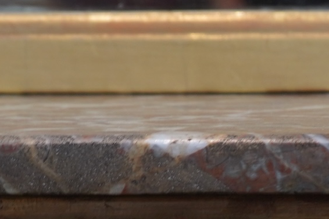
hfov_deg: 6.8
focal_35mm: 302
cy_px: 437
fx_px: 2759
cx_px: 356
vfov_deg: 4.5
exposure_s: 1/40
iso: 500
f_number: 5
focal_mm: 57
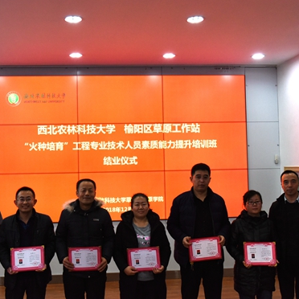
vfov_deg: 35.4
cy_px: 147
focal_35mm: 48
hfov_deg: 35.3
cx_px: 123
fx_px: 469
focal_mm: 35
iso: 2000
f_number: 7.1
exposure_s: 1/200
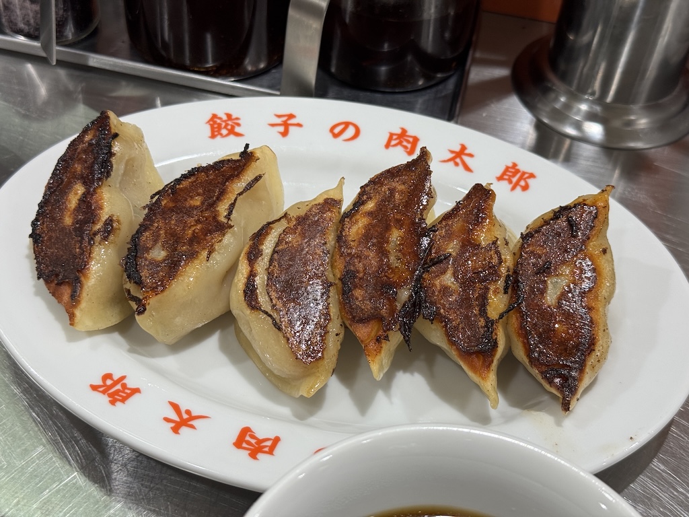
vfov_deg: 30.3
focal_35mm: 48
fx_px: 955
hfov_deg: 39.7
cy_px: 258
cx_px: 344
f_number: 1.78
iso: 100
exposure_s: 1/100
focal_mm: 6.76
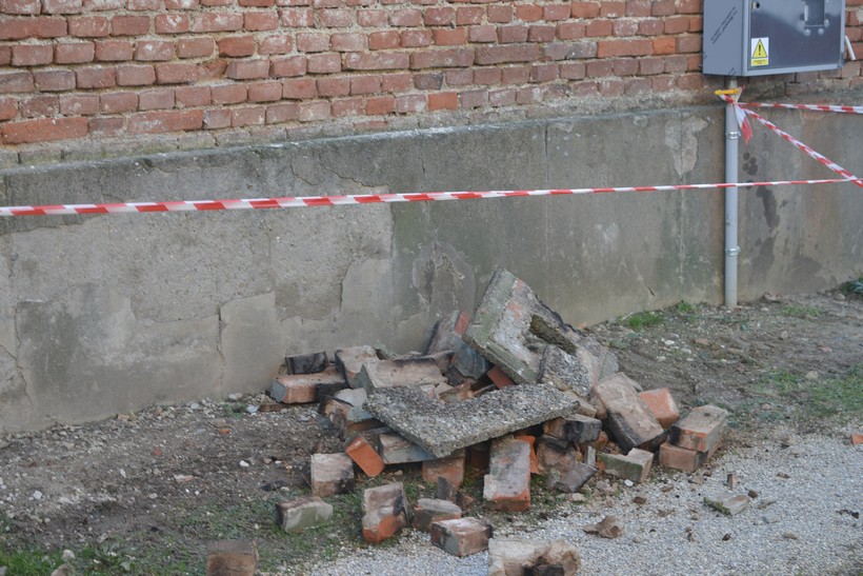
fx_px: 1678
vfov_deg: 19.5
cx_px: 432
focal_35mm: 70
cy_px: 288
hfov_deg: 28.8
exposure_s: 1/125
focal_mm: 70
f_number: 6.3
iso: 640
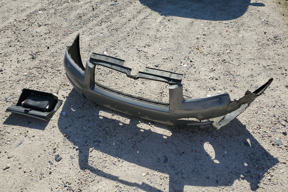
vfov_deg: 46.4
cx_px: 141
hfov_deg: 65.5
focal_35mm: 28
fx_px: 224
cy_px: 102
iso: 50
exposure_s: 1/3333
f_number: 1.5
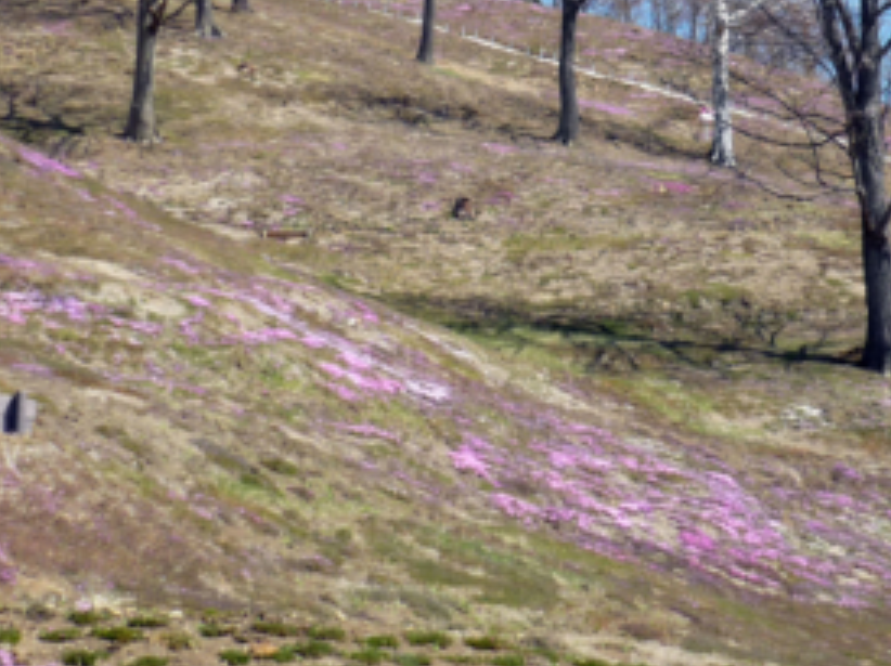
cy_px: 88
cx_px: 488
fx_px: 2649
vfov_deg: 14.2
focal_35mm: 103
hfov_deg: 19.1
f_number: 3.1
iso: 100
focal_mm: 7.8
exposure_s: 1/640
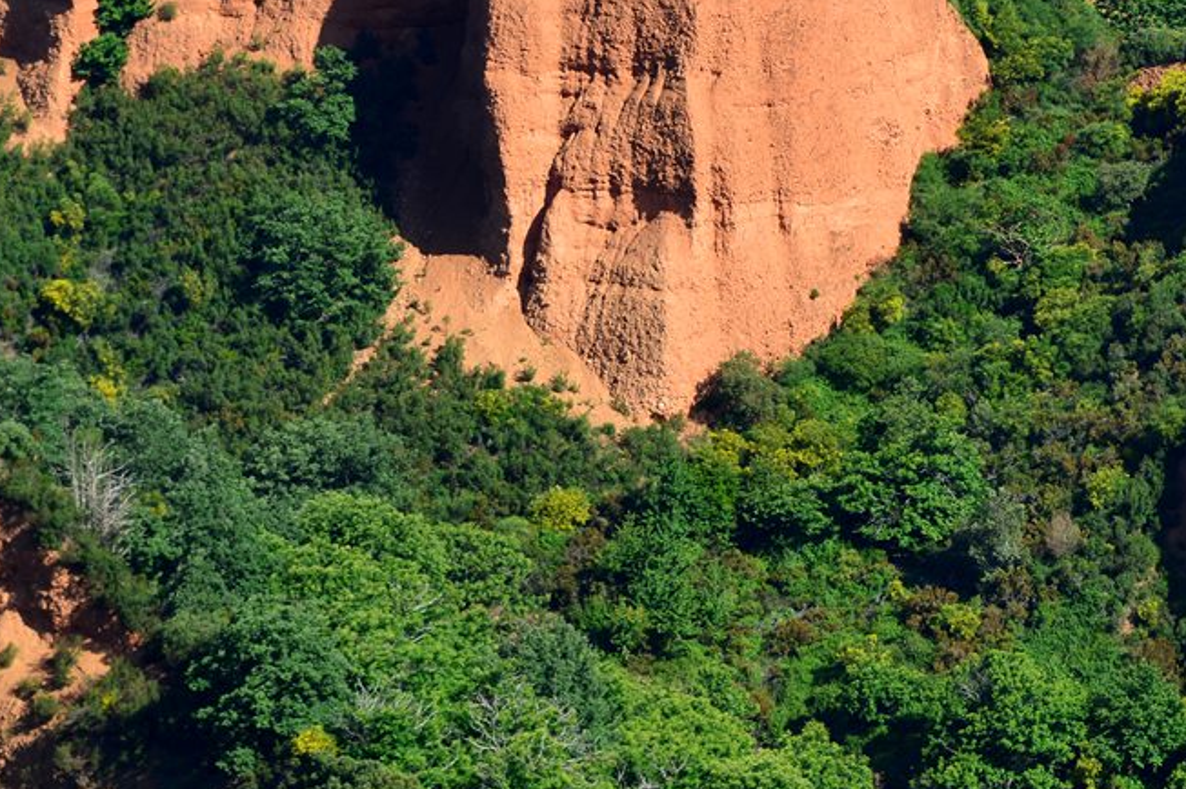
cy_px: 179
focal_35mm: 307
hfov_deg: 6.7
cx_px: 1503
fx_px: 10108
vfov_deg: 4.5
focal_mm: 100
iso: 100
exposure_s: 1/200
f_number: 7.1
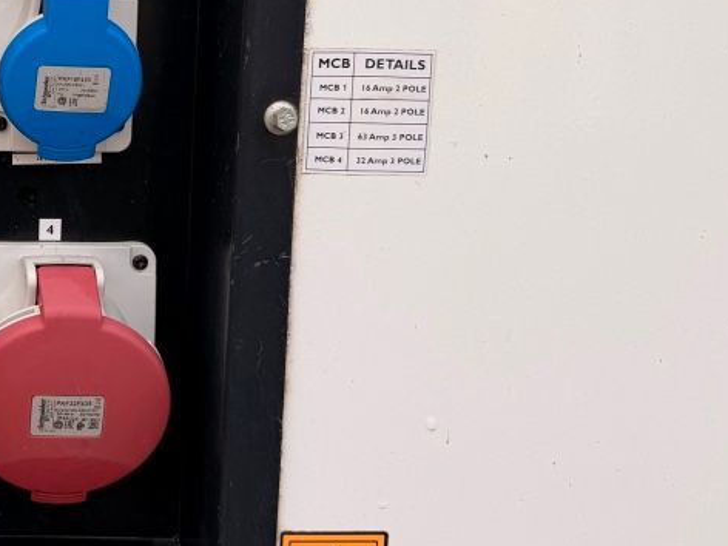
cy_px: 110
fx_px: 1283
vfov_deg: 23.7
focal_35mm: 61
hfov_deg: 28.3
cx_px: -103
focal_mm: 6.76
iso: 80
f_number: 1.78
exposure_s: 1/695
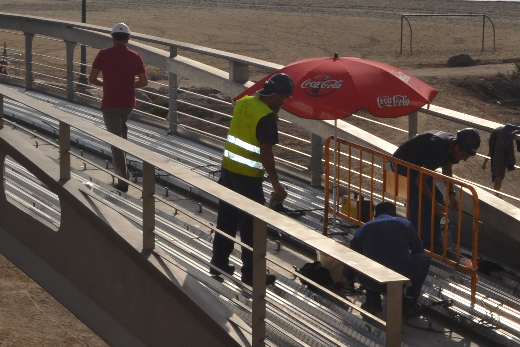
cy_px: 168
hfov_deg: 18.5
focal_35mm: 110
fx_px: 1589
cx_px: 156
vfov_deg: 12.5
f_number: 14
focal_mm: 32
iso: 100
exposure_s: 1/200
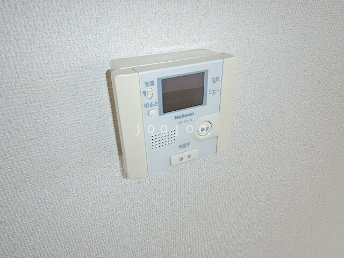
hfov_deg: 71.6
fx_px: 239
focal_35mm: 24
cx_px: 172
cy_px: 129
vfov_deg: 56.8
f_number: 2.8
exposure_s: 1/30
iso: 200
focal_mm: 4.3
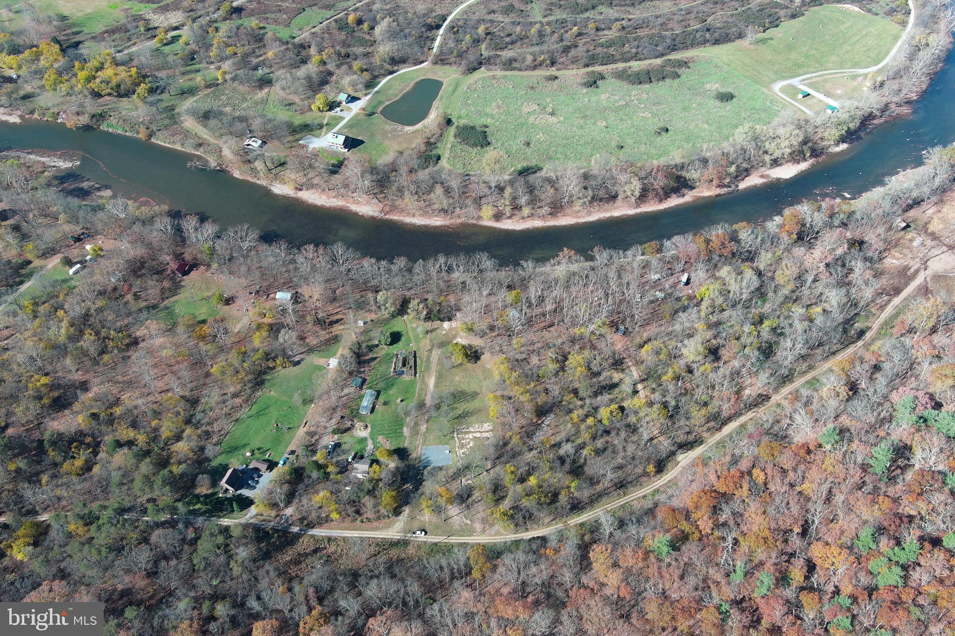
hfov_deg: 63.7
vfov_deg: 45.0
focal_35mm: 29
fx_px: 769
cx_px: 478
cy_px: 318
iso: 100
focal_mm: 10.57
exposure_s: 1/463
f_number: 2.8
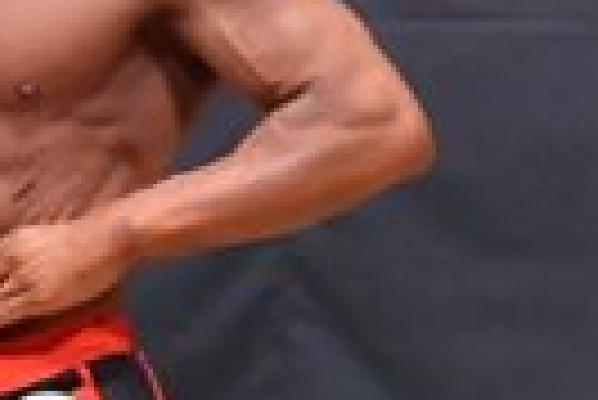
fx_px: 27554
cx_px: -83
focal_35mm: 1657
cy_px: 449
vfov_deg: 0.8
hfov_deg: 1.2
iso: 8000
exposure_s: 1/400
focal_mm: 190
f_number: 5.6
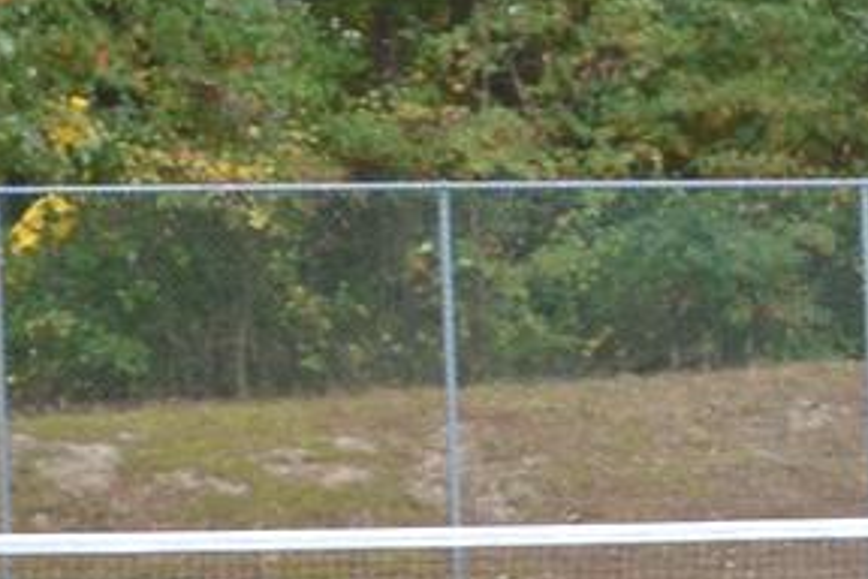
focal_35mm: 213
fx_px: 5135
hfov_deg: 9.1
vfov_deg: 6.4
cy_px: 288
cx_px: 1700
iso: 200
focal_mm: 20
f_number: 5.6
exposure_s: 1/125
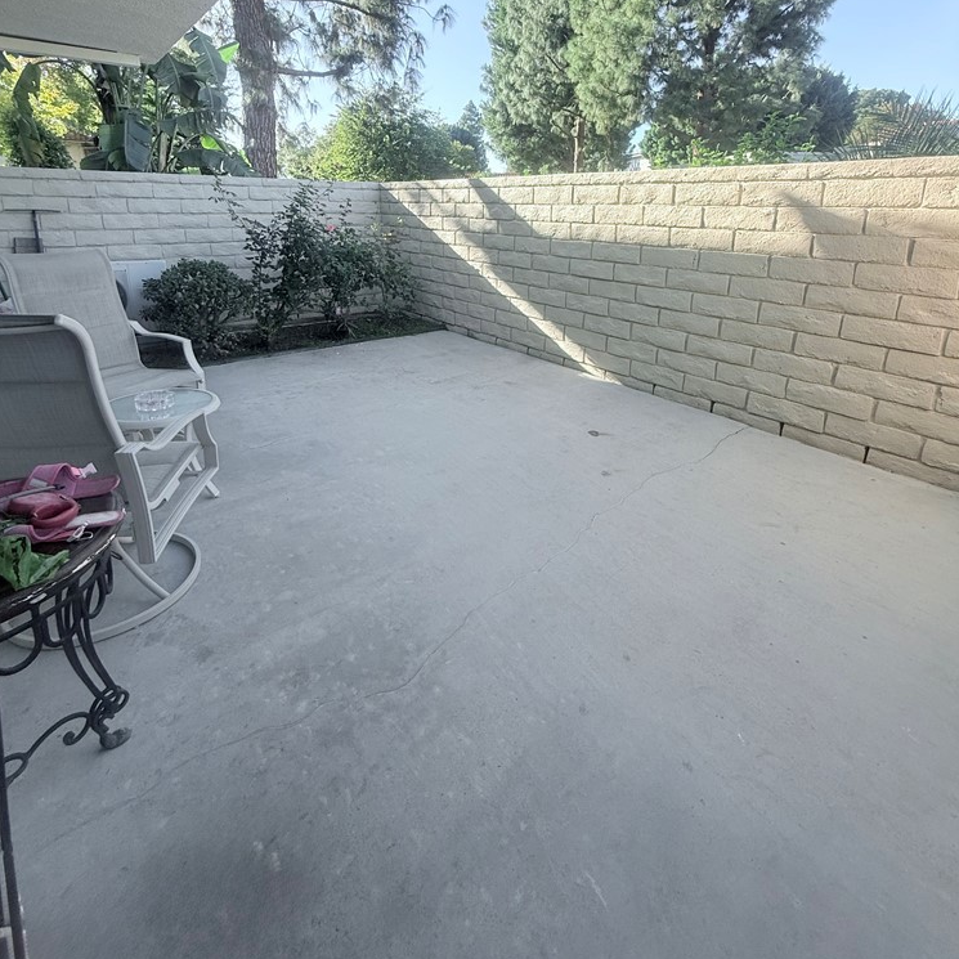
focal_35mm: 17
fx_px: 533
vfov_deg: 81.7
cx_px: 487
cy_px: 336
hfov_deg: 84.0
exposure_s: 1/430
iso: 64
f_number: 2.2
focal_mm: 2.22
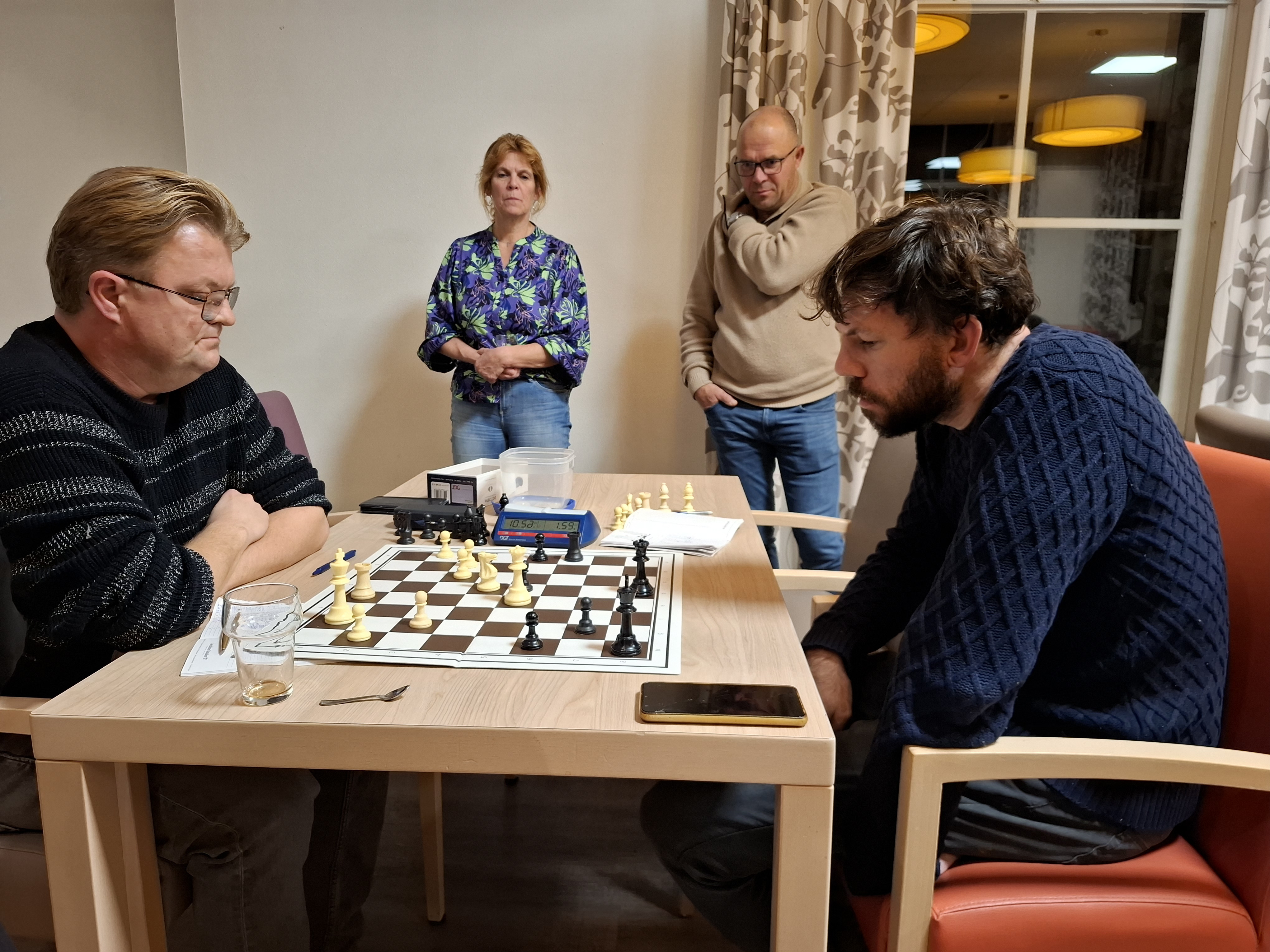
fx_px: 844
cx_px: 635
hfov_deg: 73.9
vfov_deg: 58.9
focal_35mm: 23
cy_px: 476
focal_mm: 5.54
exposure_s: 1/33
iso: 400
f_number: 1.8
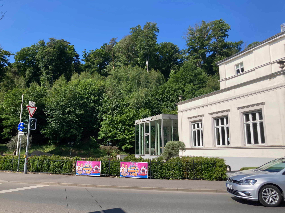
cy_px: 106
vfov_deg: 49.7
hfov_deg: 63.5
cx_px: 142
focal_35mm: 28
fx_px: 230
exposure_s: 1/2288
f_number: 1.8
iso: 20
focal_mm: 3.99
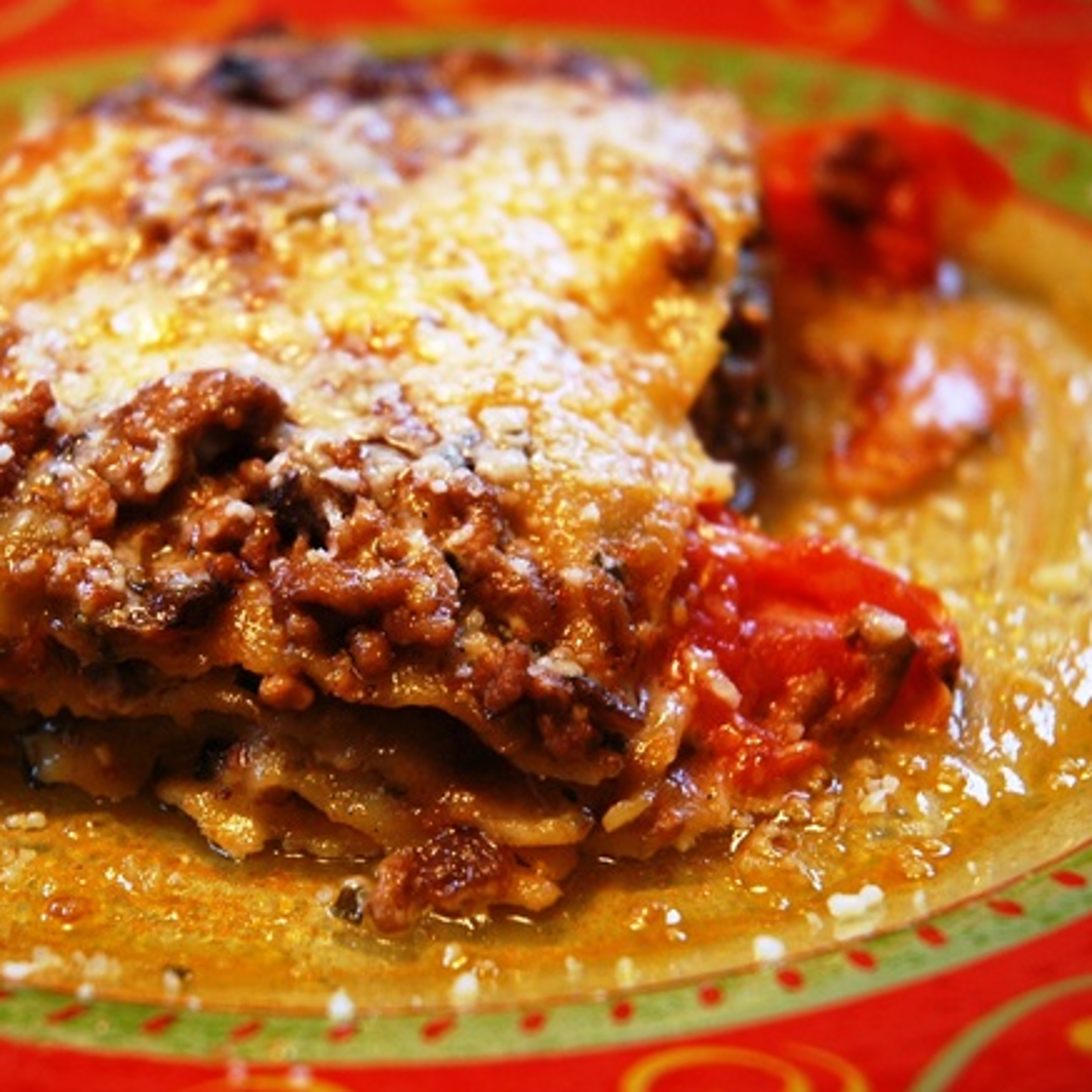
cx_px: 350
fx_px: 4818
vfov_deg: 12.9
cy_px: 545
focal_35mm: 135
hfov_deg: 12.9
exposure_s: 1/80
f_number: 4.5
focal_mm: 70
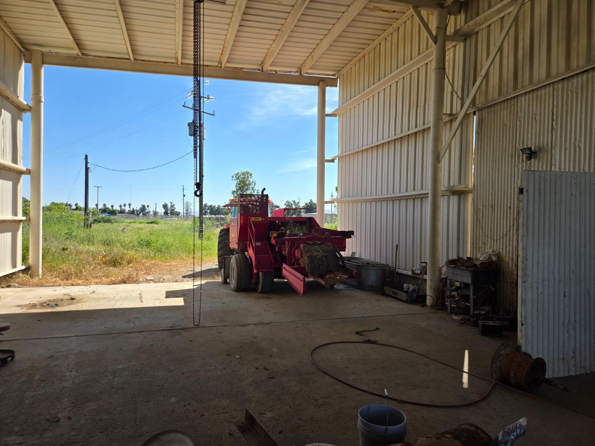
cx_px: 298
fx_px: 395
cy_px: 223
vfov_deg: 58.9
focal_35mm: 23
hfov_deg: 73.9
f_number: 1.8
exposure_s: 1/1199
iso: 25
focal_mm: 5.4
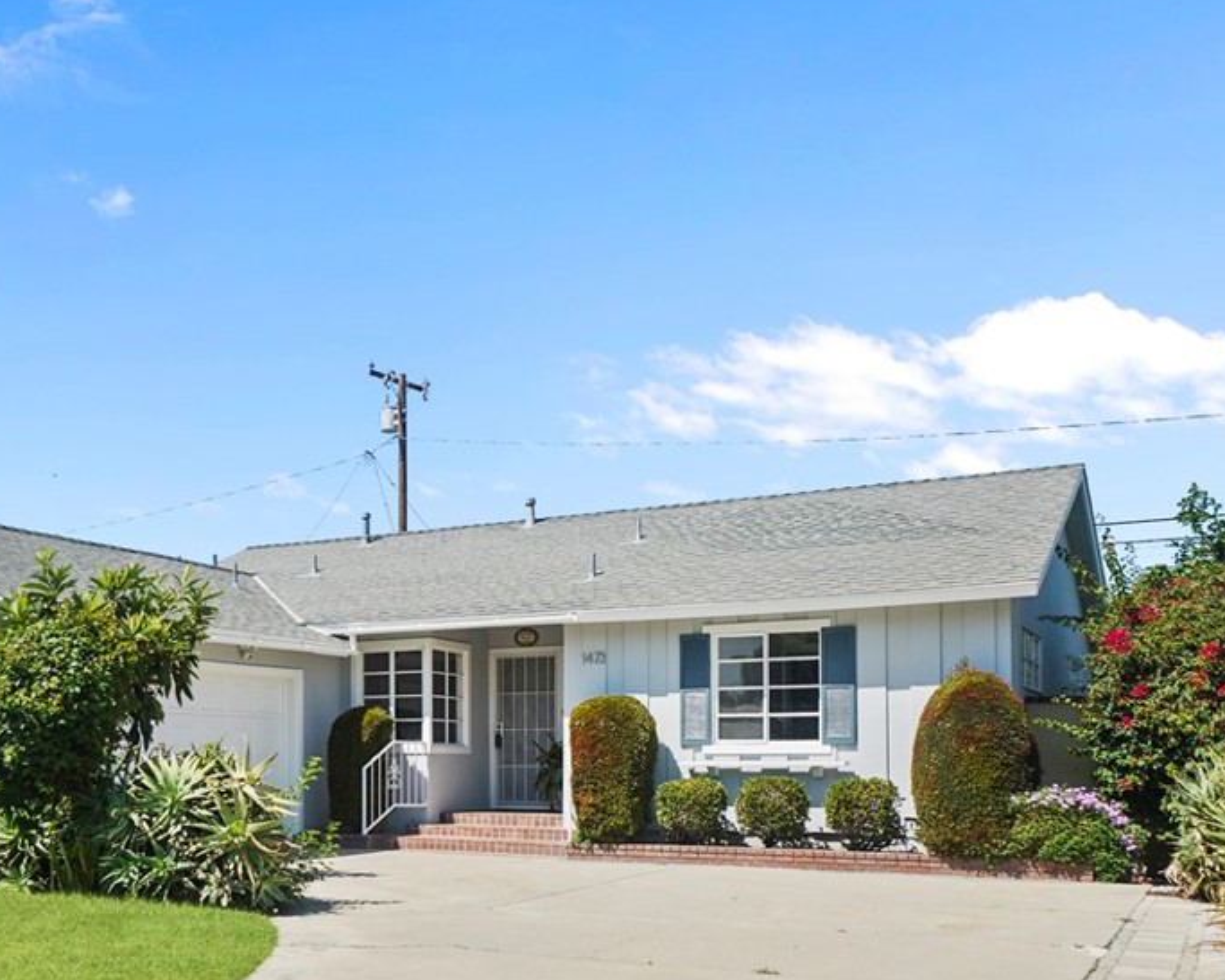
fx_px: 1377
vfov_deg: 39.1
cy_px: 536
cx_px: 378
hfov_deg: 46.9
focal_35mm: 38
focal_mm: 18
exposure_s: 1/1000
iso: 80
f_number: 4.5
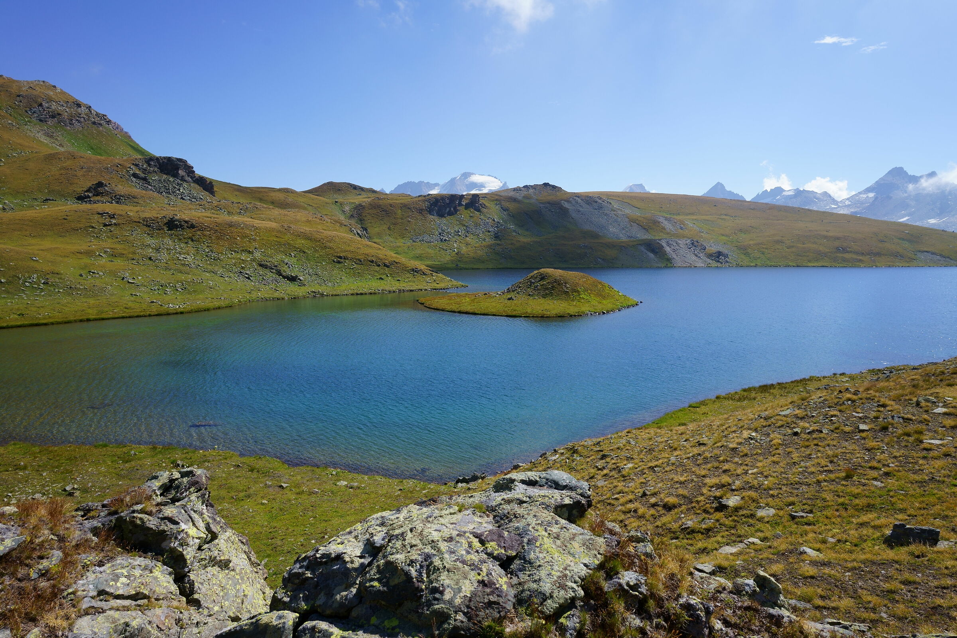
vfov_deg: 53.1
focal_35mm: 24
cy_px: 319
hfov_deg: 73.7
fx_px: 638
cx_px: 478
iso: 100
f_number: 11
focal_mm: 24
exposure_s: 1/160
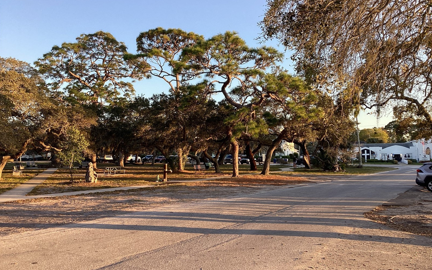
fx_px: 389
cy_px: 129
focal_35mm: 33
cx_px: 216
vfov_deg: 38.3
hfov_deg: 58.1
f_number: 2.4
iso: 25
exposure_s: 1/126
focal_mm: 3.3
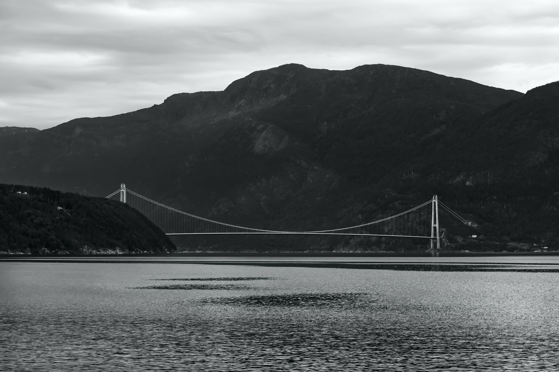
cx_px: 280
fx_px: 1397
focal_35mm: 90
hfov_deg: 22.6
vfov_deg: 15.2
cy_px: 186
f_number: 8
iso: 500
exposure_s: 1/500
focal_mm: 90
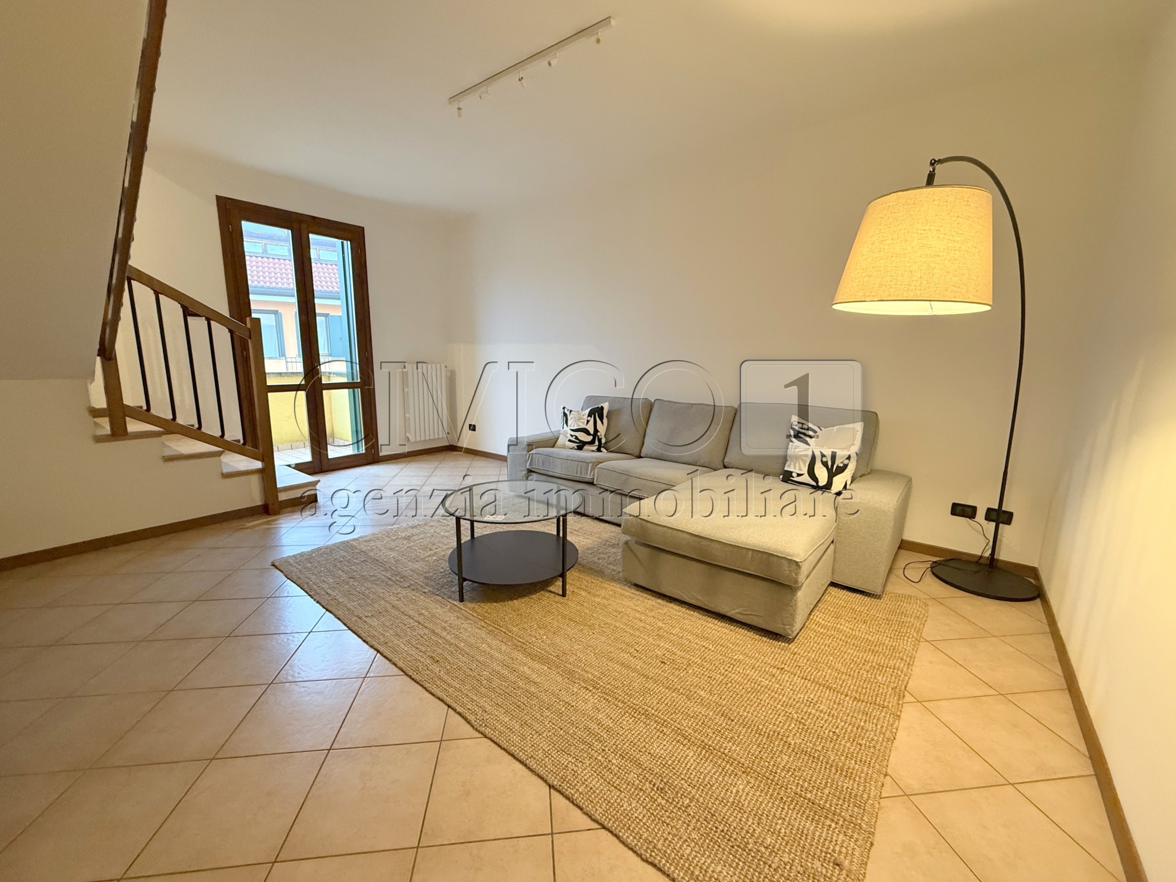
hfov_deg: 102.1
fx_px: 476
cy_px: 441
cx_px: 588
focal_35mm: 14
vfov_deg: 85.7
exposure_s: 1/50
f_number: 2.2
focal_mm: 2.22
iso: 400
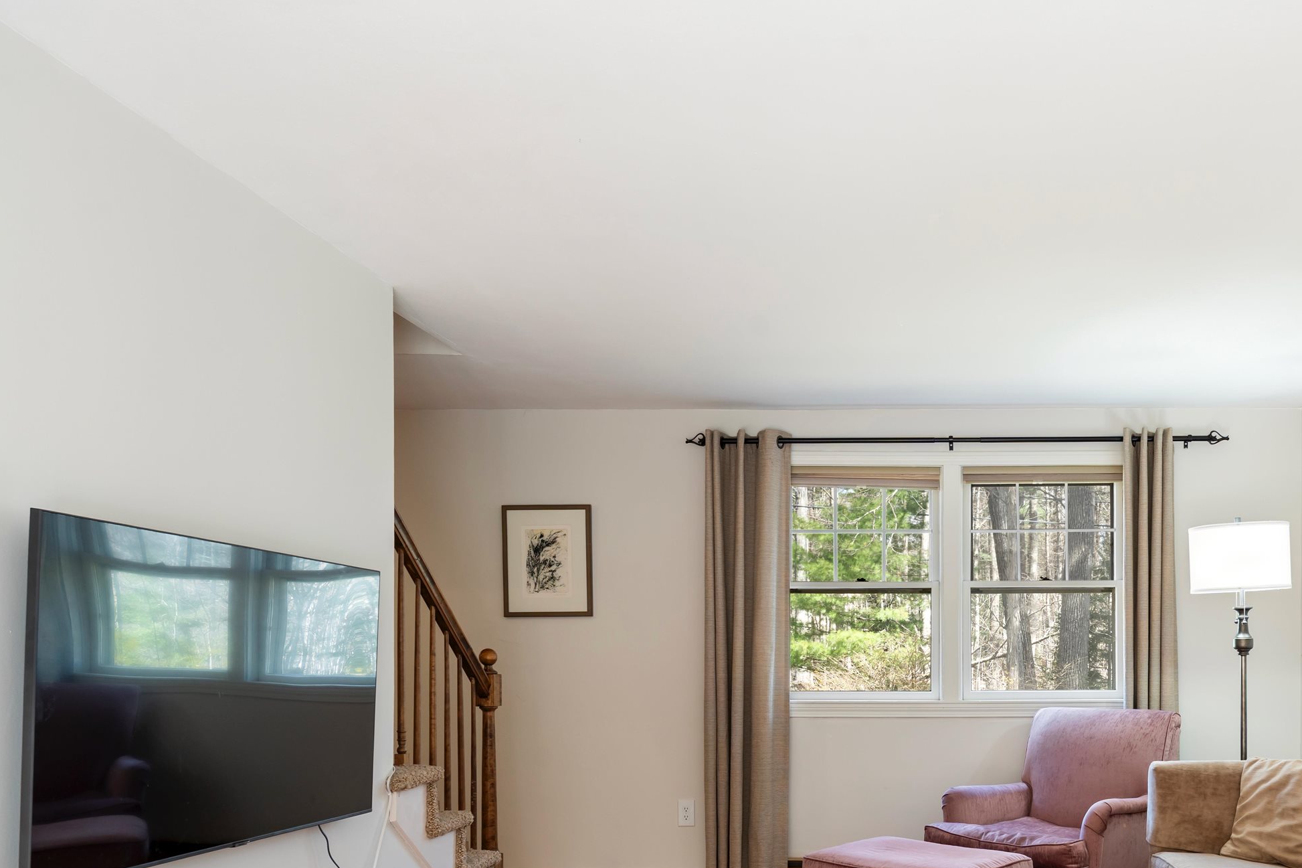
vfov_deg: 41.2
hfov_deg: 58.2
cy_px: 663
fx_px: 1113
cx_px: 939
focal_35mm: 31
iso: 100
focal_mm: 19.5
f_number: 8
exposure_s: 1/3
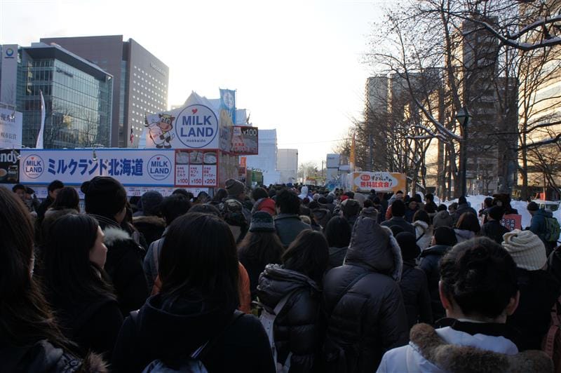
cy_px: 186
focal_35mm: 27
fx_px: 420
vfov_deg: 47.9
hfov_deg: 67.4
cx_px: 280
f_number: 7.1
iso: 200
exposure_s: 1/160
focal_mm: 18
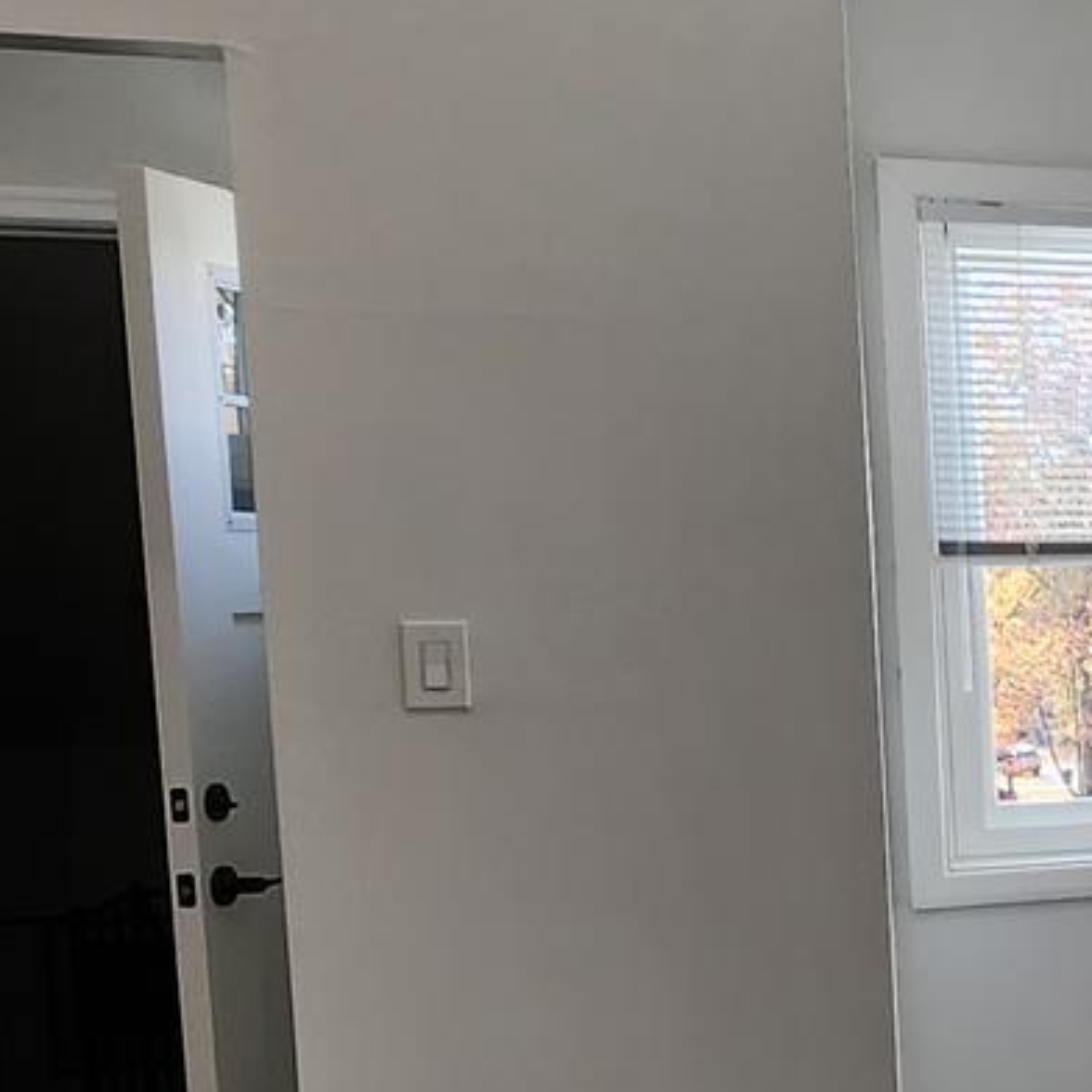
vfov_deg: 28.3
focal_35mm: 60
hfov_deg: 20.5
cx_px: 1953
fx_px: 2141
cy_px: 791
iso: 64
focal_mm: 2.2
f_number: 2.2
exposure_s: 1/120
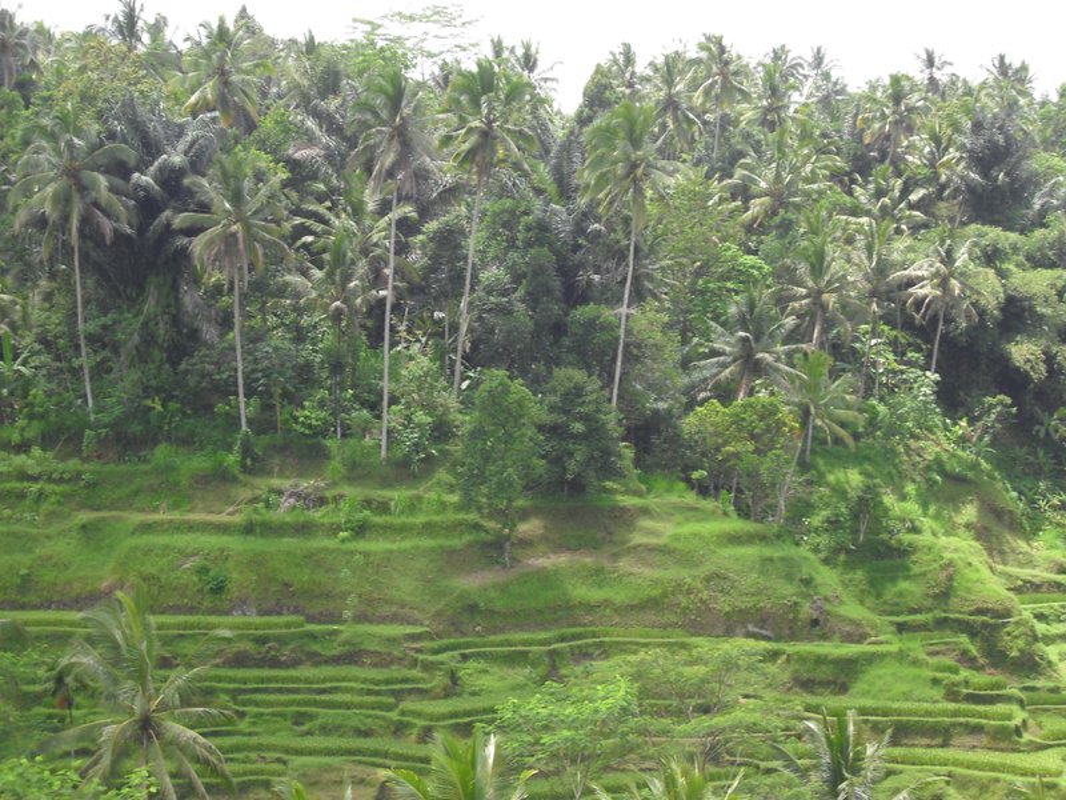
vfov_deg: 18.9
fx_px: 2402
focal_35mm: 78
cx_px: 533
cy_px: 400
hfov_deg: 25.0
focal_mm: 12.8
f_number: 4.2
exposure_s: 1/250
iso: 100
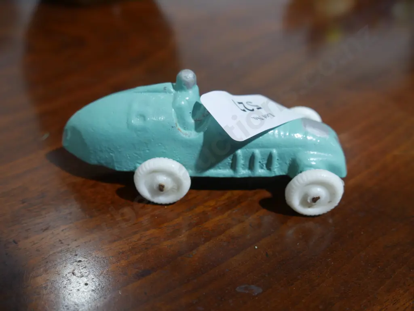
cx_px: 207
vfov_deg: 36.0
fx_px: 479
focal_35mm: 40
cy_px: 156
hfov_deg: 46.8
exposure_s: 1/60
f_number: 4.4
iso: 500
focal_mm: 20
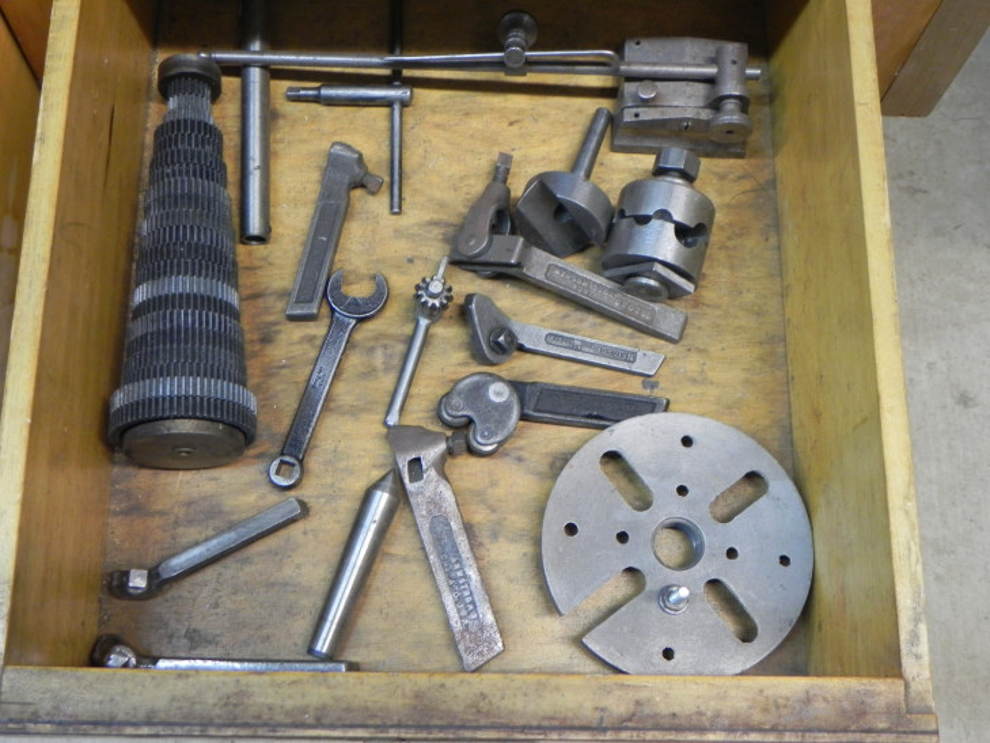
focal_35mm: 41
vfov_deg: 35.1
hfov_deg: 45.8
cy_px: 372
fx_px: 1173
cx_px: 495
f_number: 3.2
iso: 400
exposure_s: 1/17.5
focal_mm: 7.3
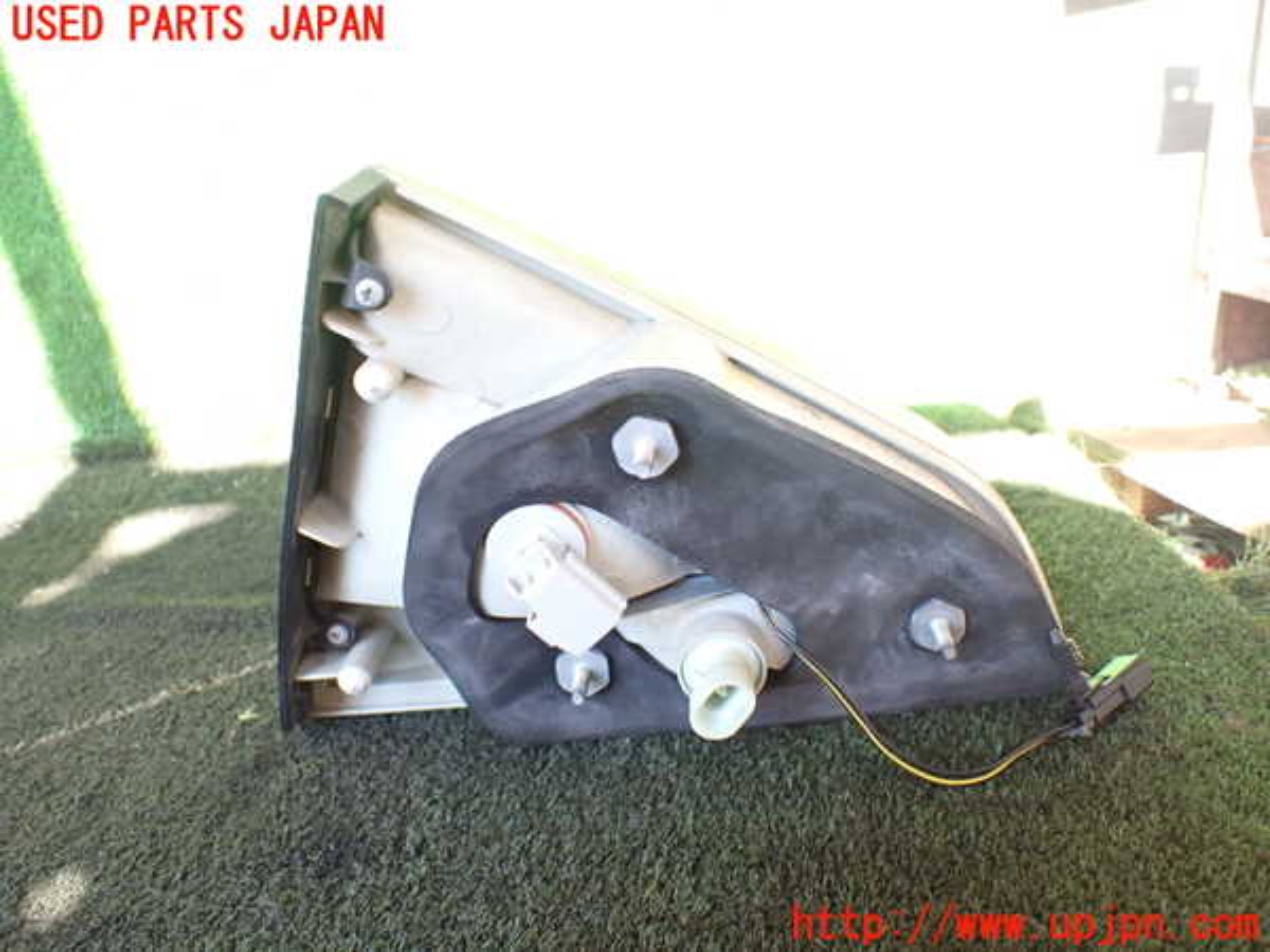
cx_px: 635
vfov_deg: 46.8
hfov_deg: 60.0
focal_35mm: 30
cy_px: 476
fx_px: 1101
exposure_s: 1/125
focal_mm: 5.4
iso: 250
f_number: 2.3
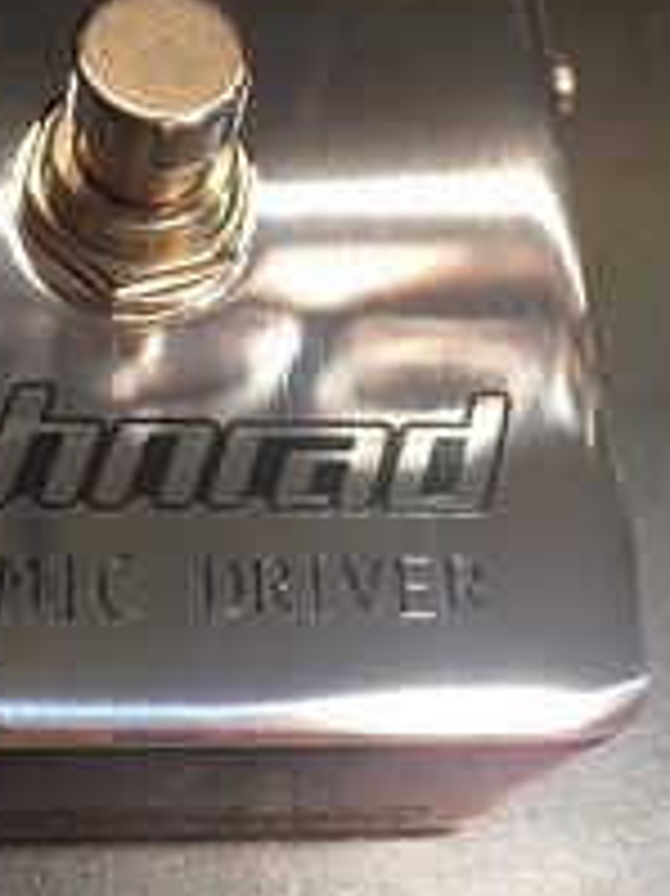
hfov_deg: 25.9
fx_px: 1447
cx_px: 220
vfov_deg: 33.5
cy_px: 194
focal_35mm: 56
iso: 32
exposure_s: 1/40
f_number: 2.2
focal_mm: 4.15
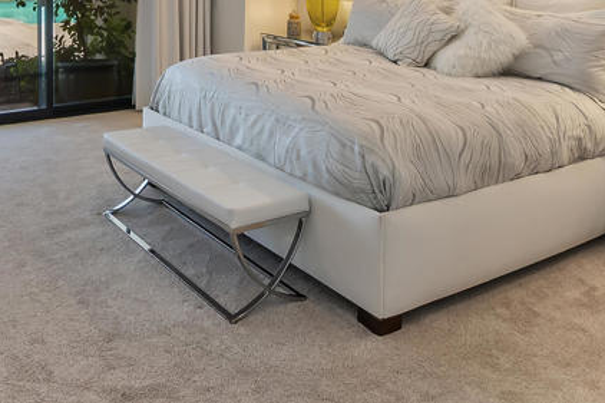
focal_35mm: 51
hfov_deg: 37.9
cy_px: -84
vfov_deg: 24.0
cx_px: 148
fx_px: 857
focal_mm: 14
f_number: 9
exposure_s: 1/30
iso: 400
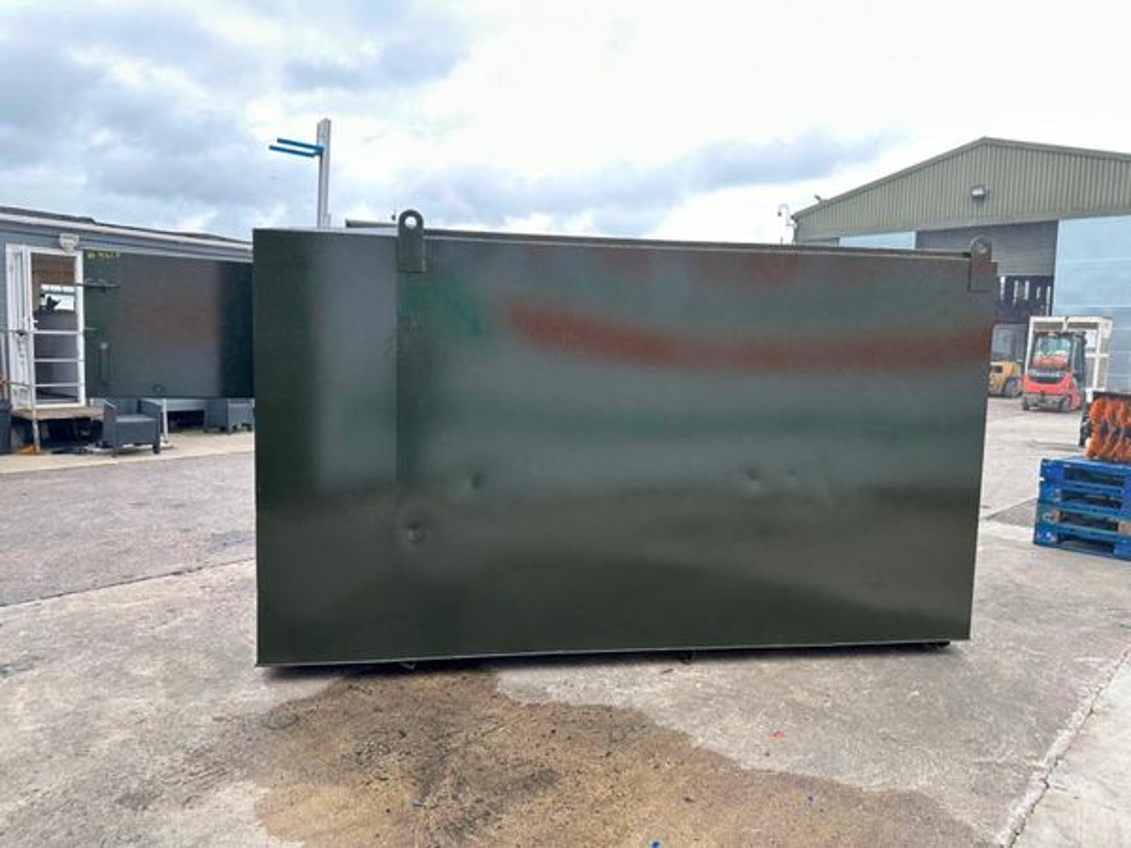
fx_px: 784
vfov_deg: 56.8
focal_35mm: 24
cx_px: 566
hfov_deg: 71.6
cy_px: 424
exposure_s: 1/172
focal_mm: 6.86
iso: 100
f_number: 1.78
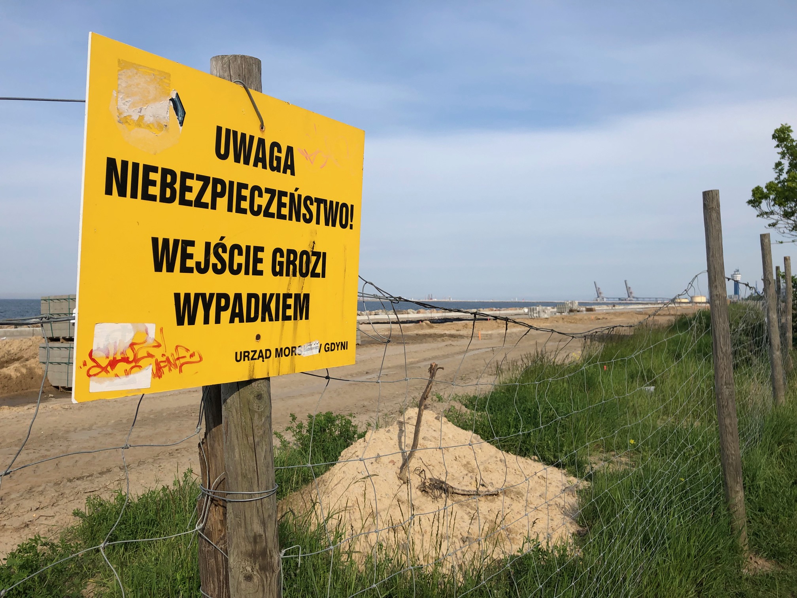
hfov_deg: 63.4
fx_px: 645
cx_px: 398
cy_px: 299
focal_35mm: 28
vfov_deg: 49.7
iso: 20
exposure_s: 1/2404
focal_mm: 3.99
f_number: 1.8
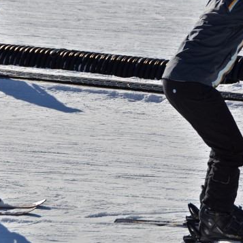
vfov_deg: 13.5
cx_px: 141
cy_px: 81
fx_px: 1025
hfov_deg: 13.5
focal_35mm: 129
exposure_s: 1/4000
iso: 140
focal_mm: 50
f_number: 4.8
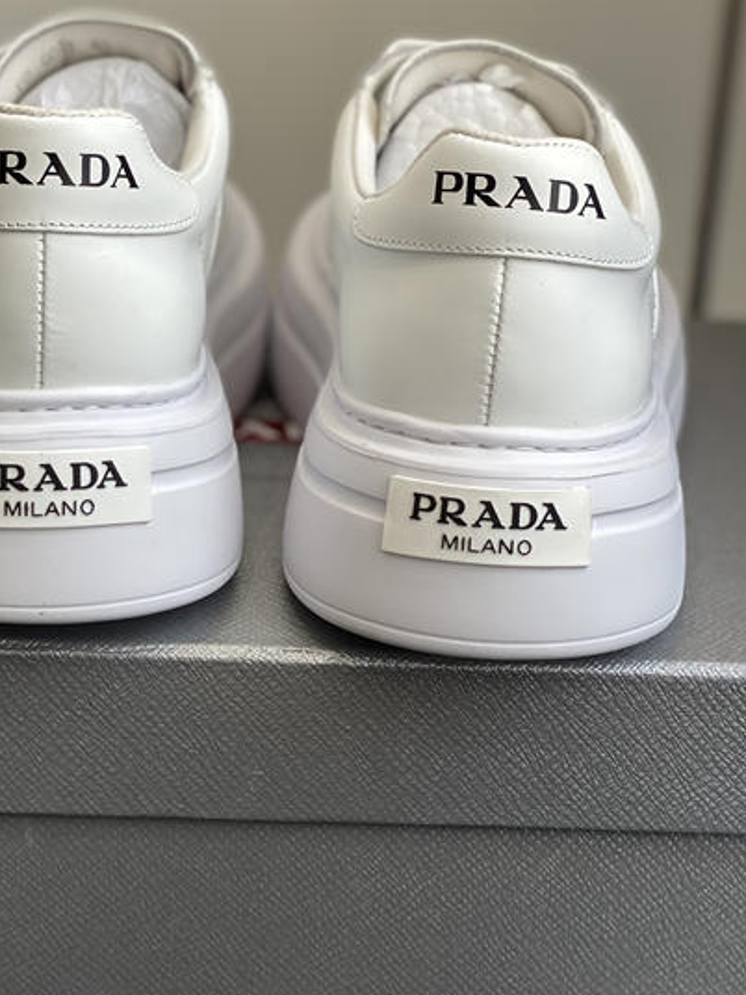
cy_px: 429
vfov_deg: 23.3
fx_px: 2414
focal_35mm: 84
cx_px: 275
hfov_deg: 17.5
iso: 20
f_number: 2
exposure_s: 1/129
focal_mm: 6
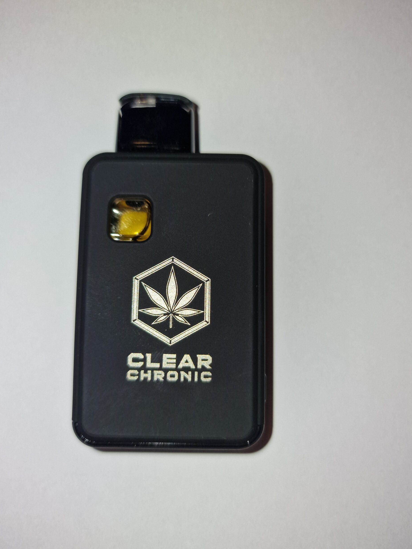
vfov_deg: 71.6
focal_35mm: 24
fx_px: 381
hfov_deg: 56.8
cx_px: 210
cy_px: 274
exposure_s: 1/120
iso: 50
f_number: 1.8
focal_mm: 6.4
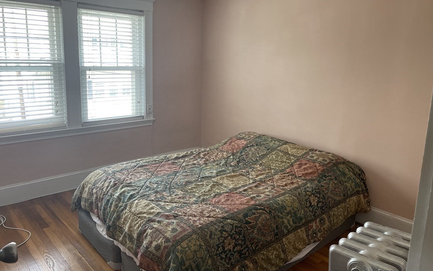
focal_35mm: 28
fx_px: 330
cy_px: 113
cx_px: 216
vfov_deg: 44.4
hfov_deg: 66.5
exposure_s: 1/121
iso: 100
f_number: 1.6
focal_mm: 4.2
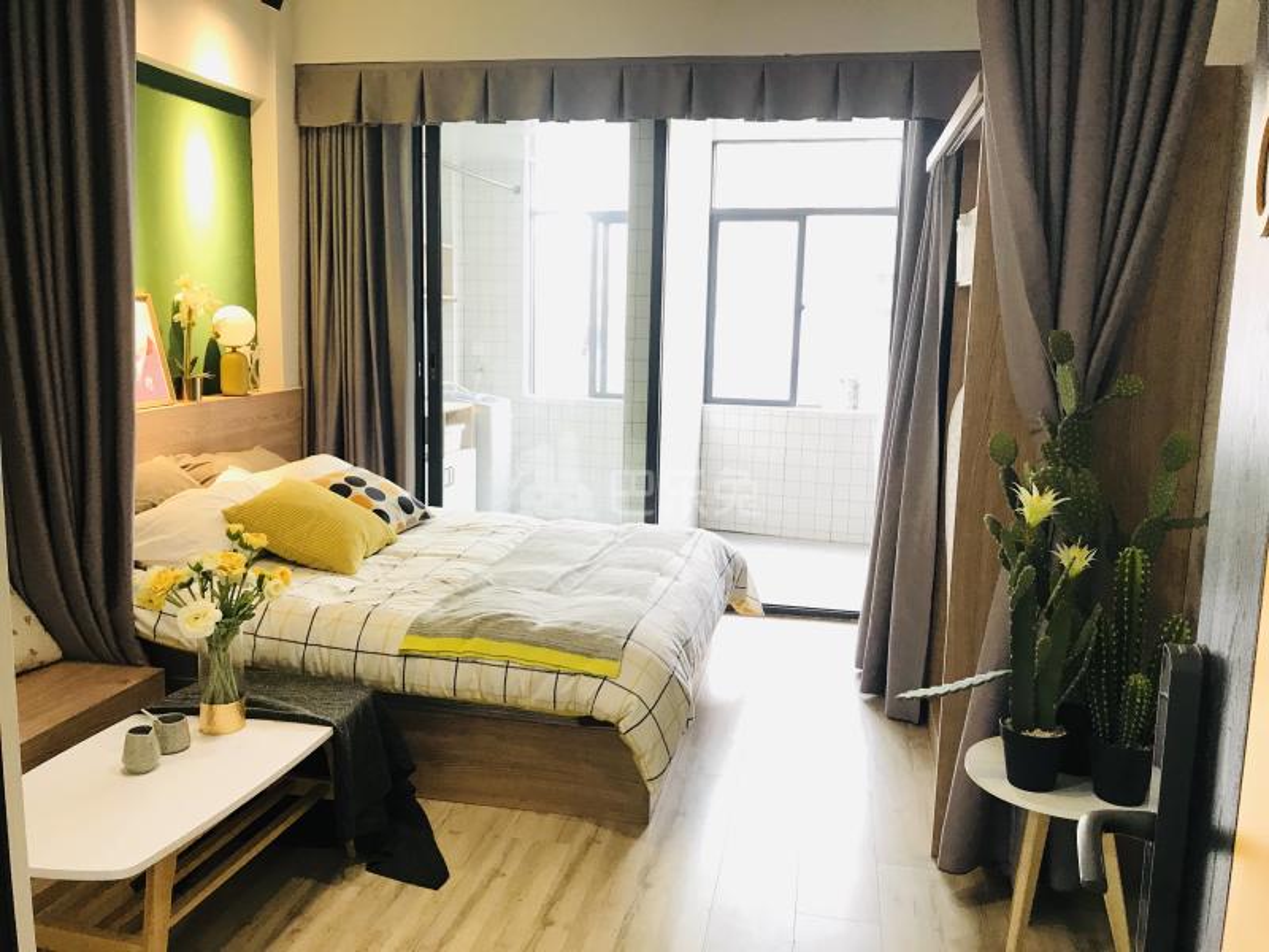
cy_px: 476
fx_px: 1026
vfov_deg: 49.7
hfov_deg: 63.4
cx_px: 634
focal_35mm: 28
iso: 32
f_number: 1.8
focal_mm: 3.99
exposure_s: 1/25
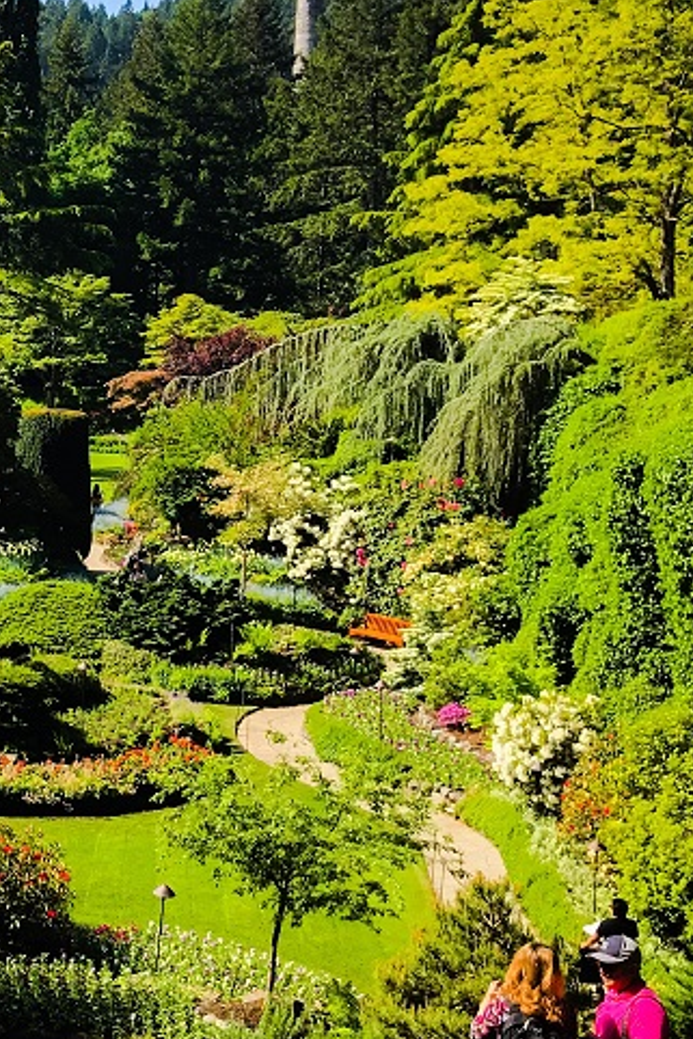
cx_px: -250
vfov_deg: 32.8
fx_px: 1760
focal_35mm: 61
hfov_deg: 20.1
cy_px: 462
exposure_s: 1/1182
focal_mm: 3.99
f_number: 1.8
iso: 20
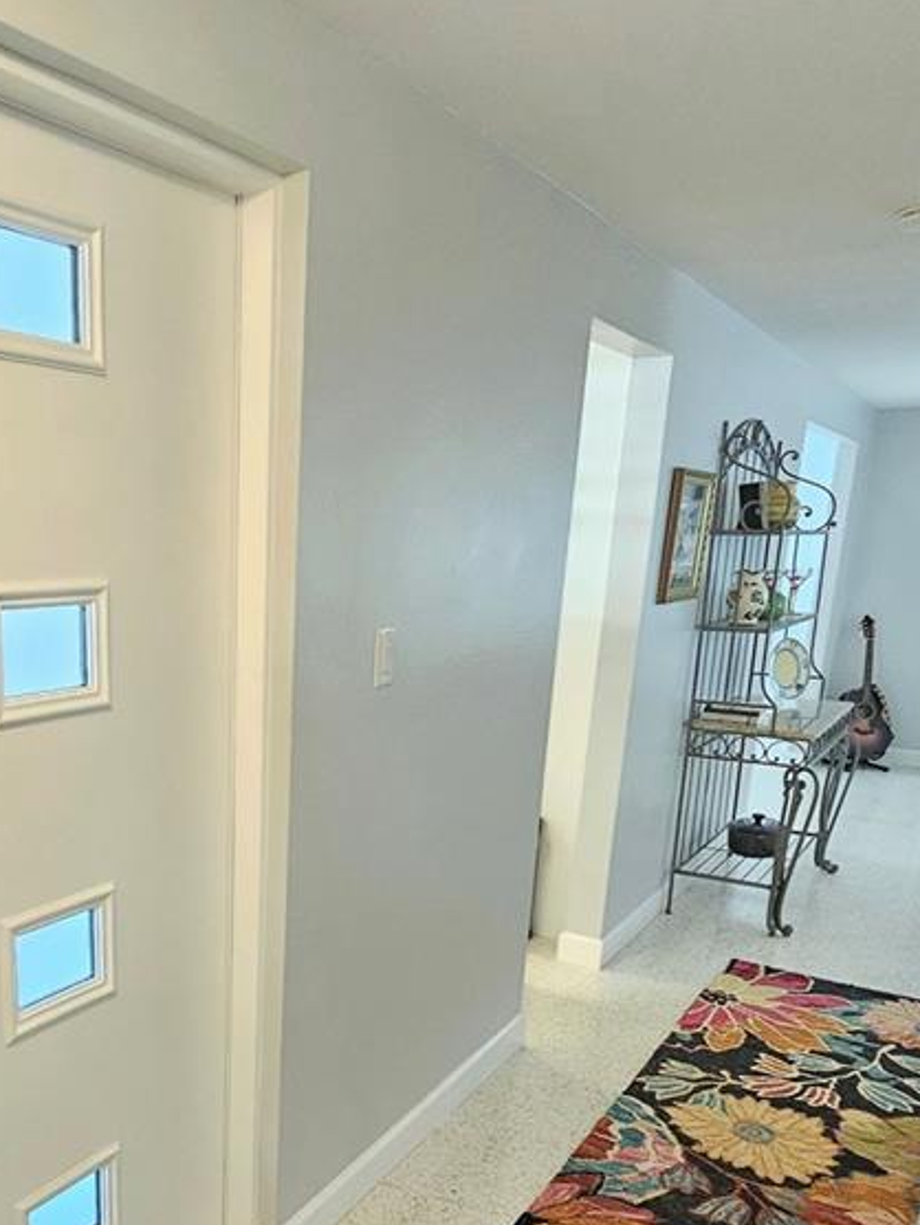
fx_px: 992
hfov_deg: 47.4
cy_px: 842
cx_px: 202
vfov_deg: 61.5
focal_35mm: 28
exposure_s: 1/40
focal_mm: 2.2
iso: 400
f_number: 2.2
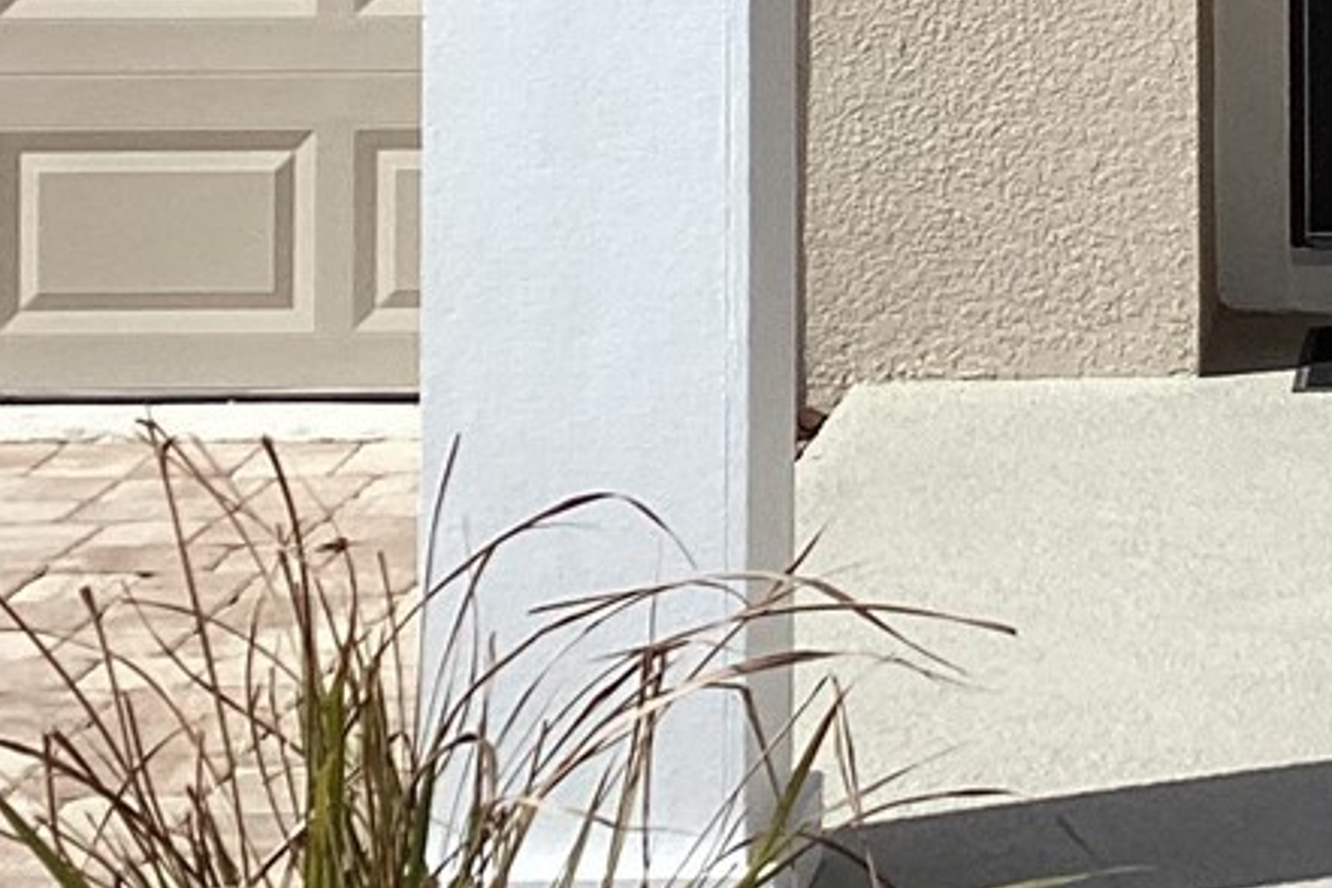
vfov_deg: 11.3
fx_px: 4329
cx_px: 1447
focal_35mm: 117
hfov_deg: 17.0
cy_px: -402
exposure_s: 1/2092
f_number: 2.4
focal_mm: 3.3
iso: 25
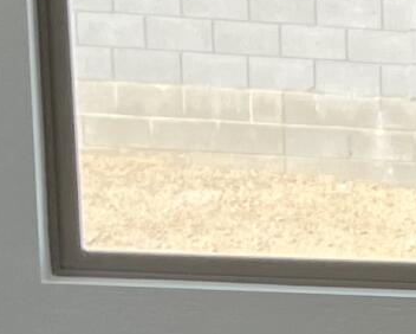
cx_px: 1256
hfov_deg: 7.7
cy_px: 651
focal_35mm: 216
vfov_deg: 6.9
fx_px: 2661
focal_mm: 5.1
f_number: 1.6
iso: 50
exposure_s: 1/170
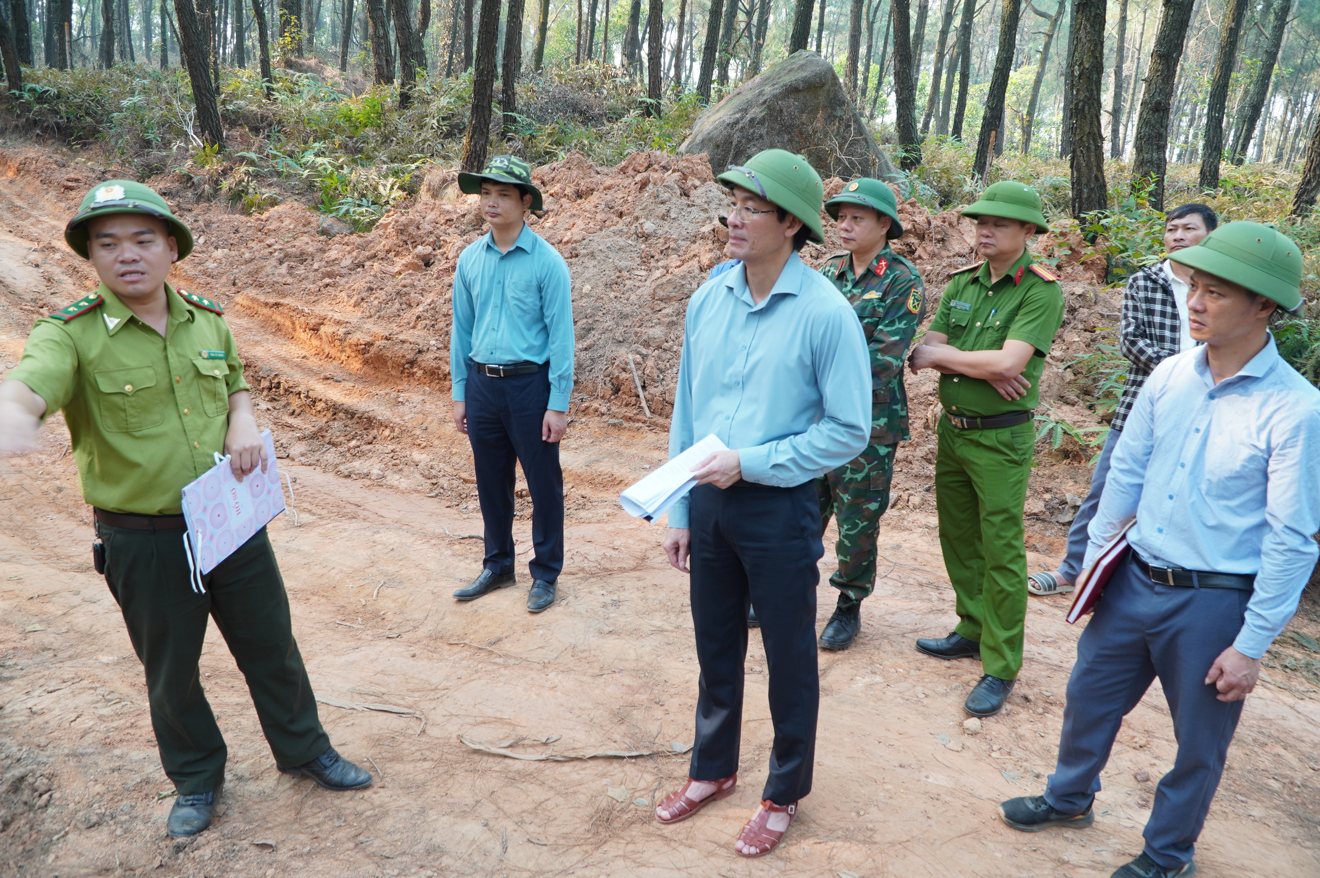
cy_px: 439
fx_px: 989
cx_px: 660
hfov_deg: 67.4
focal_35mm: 27
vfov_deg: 47.8
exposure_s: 1/30
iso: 100
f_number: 5.6
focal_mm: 18
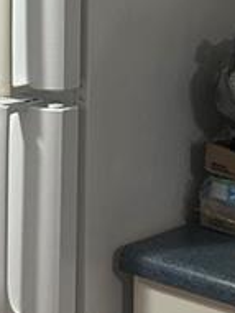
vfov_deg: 11.9
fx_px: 1481
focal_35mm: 164
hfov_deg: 9.0
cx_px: -30
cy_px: -18
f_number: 1.5
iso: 100
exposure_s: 1/60
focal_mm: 5.7
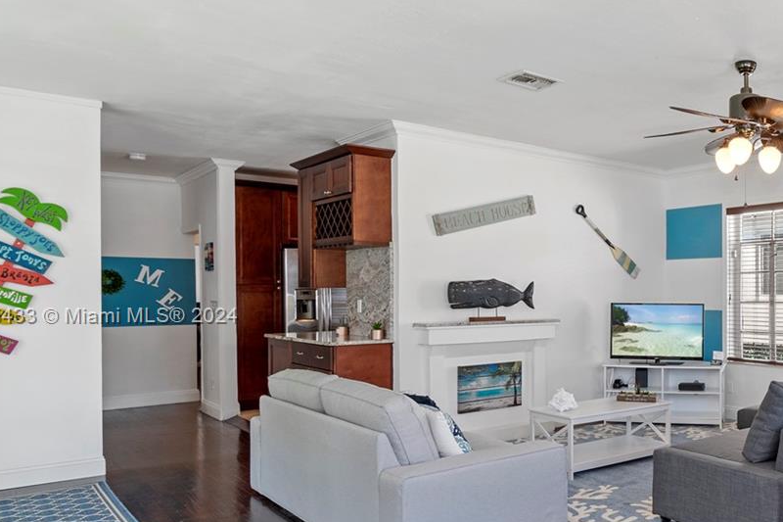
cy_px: 317
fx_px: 652
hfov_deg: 53.9
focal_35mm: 30
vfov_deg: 43.3
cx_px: 708
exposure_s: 1/4
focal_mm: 10
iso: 100
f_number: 10
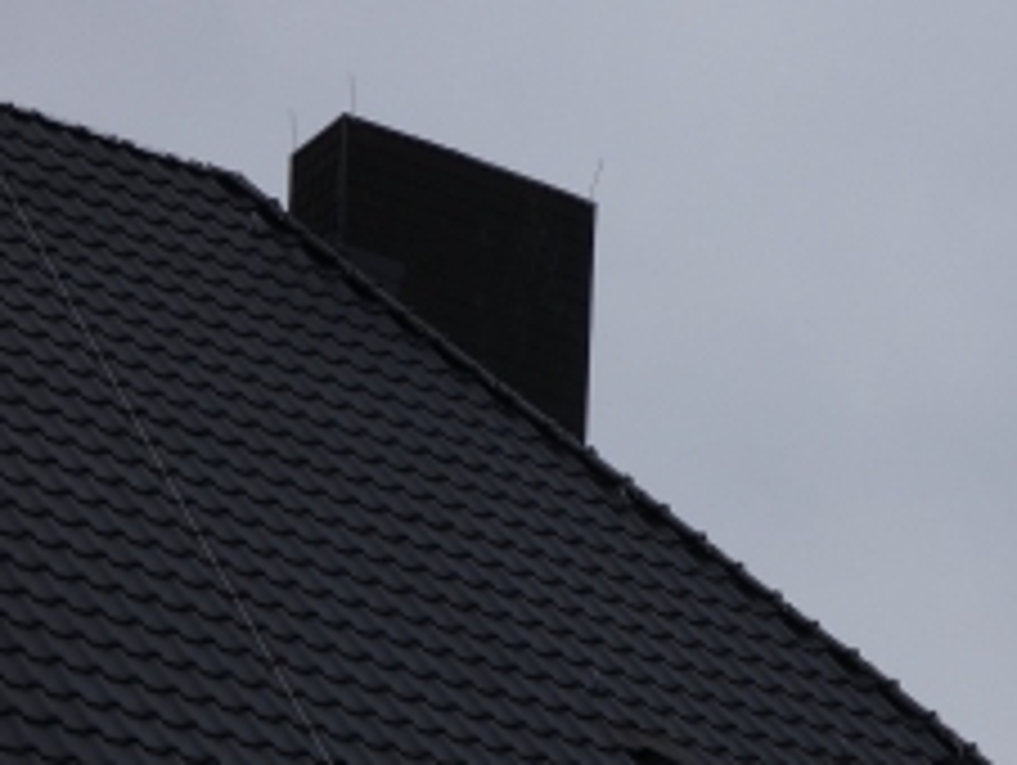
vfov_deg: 9.3
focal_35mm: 159
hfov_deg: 12.4
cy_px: 459
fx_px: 4676
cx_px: 738
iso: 80
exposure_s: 1/250
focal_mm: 16
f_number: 4.7
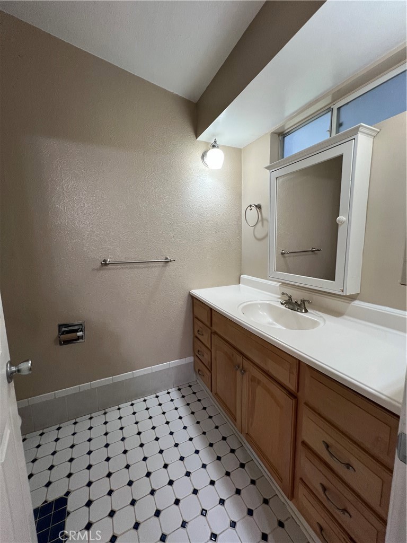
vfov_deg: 106.2
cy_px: 272
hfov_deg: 89.9
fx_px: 204
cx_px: 204
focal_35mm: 13
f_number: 1.8
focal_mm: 1.57
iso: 200
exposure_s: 1/120
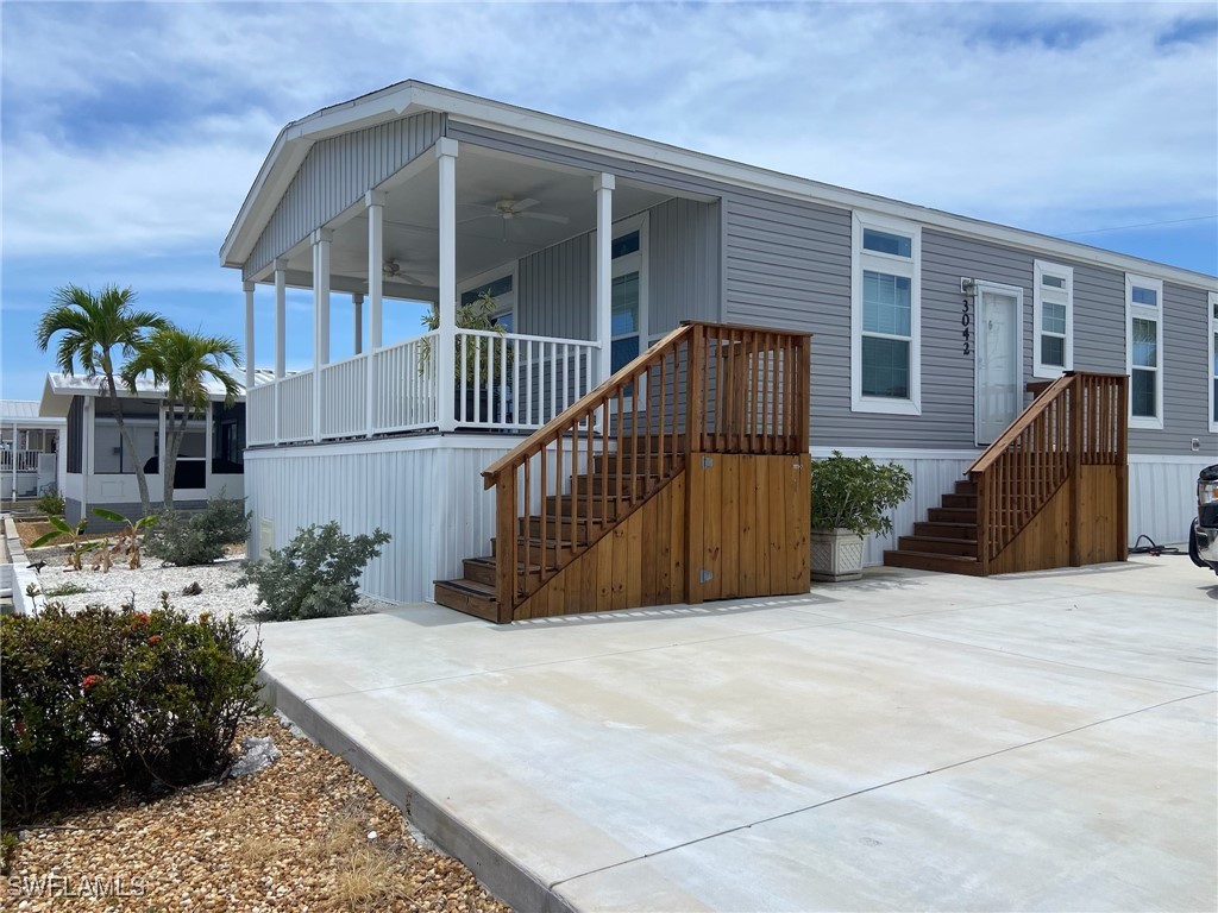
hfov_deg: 67.3
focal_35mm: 26
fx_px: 915
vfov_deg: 53.1
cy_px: 456
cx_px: 609
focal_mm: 4.25
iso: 32
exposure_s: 1/4808
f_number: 1.8
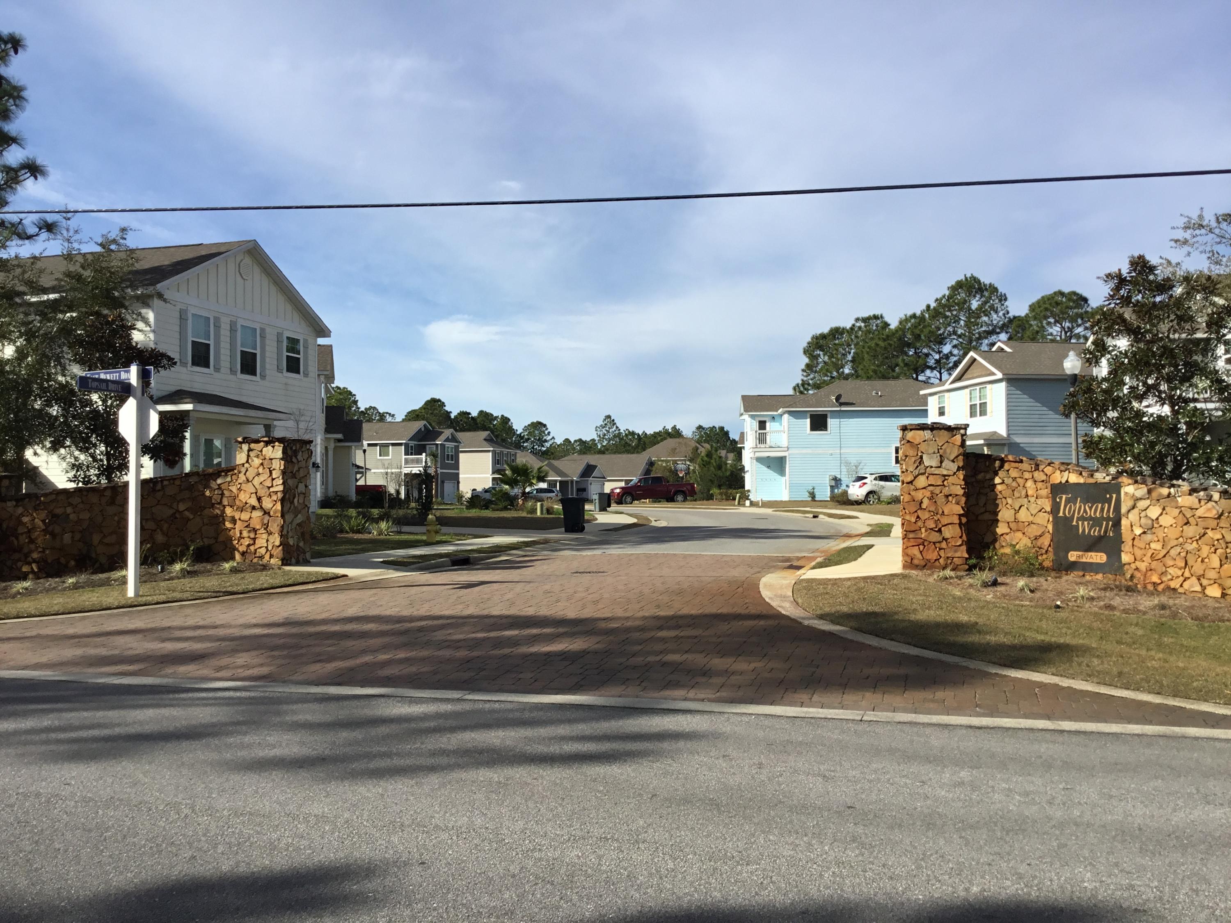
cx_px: 616
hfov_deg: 58.4
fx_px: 1102
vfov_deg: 45.4
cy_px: 462
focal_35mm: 31
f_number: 2.4
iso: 25
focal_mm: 3.3
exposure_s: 1/1597
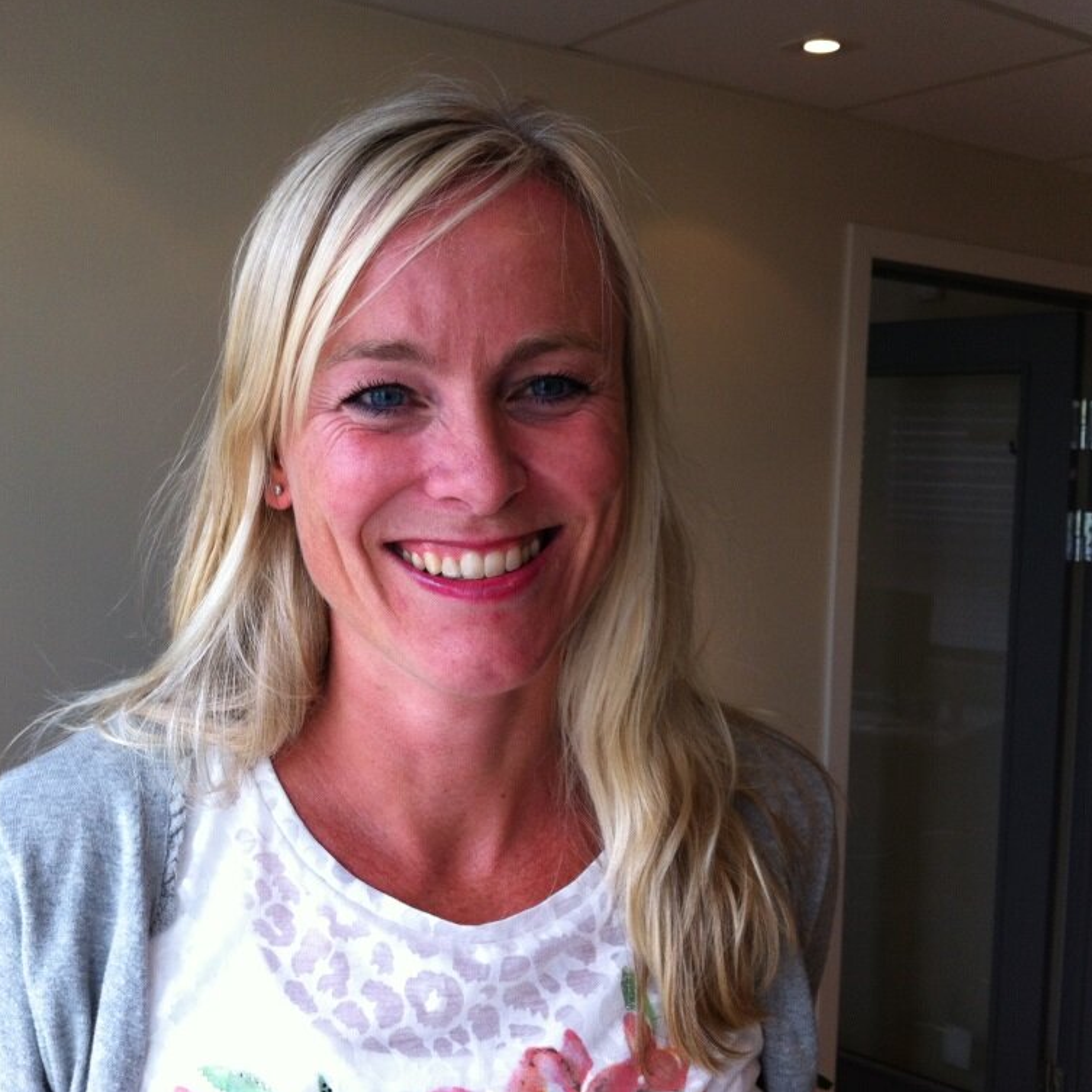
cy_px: 546
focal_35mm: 42
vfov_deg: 40.0
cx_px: 476
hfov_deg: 40.0
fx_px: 1499
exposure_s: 1/120
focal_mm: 3.85
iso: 100
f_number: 2.8
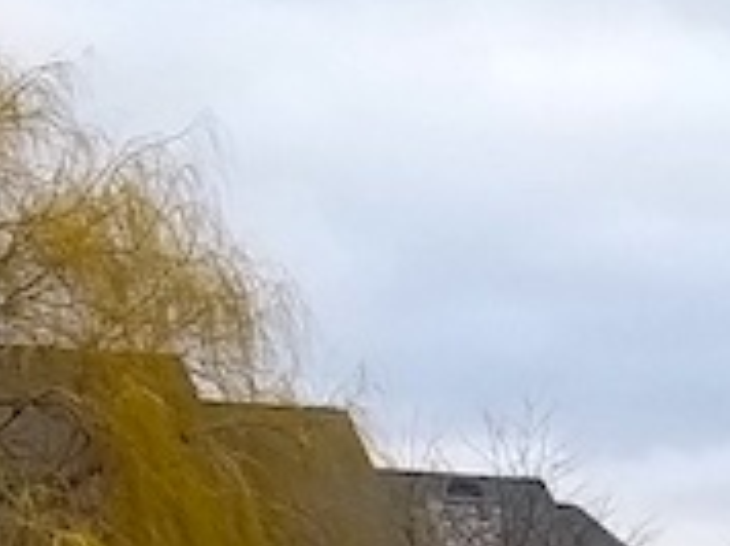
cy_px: 1482
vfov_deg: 7.2
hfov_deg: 9.8
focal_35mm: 187
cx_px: 1472
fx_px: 3938
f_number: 1.7
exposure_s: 1/1316
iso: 50
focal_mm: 4.2
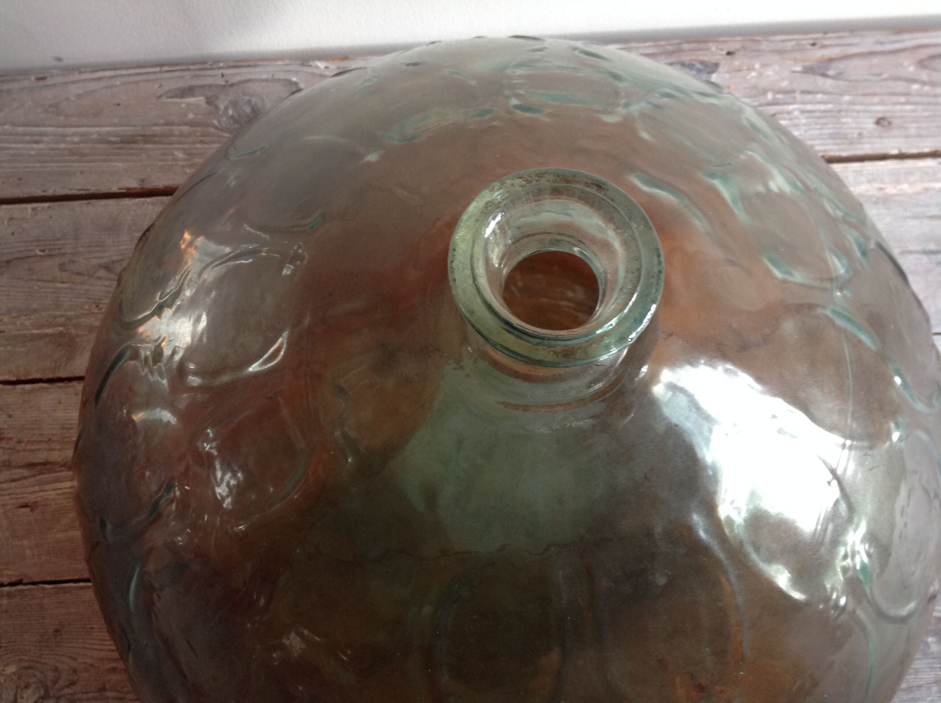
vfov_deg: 40.6
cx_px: 470
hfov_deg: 52.7
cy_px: 352
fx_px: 950
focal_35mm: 35
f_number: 2.4
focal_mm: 4.28
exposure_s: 1/15
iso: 100
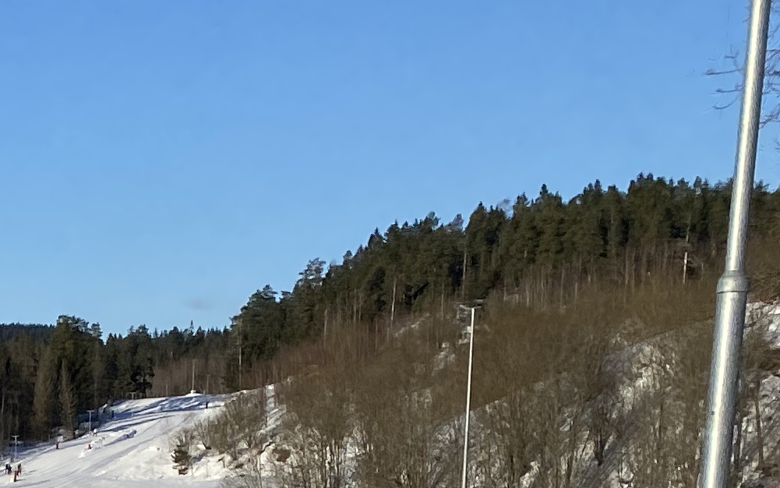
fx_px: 2360
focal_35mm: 111
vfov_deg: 10.7
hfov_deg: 16.8
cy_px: 1022
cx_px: -429
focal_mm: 4.25
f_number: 1.8
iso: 32
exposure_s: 1/3731
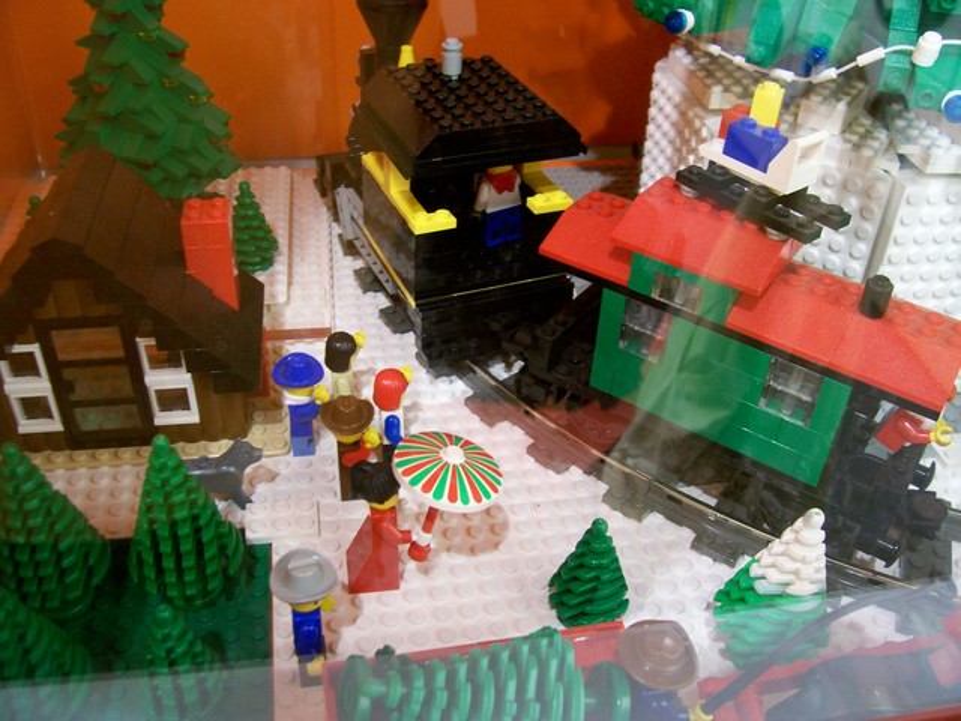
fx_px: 944
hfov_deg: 54.0
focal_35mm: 34
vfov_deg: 41.8
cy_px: 360
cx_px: 480
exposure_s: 1/14.8
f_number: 2.7
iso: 160
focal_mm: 5.6
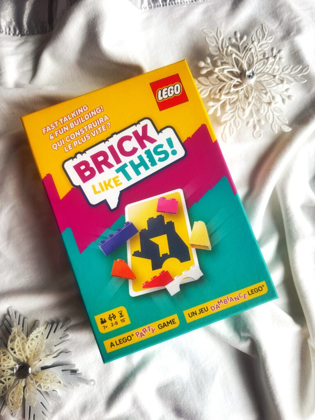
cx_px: 158
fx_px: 291
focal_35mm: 24
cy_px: 210
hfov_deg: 56.8
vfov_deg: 71.6
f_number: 1.78
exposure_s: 1/121
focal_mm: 6.76
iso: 64
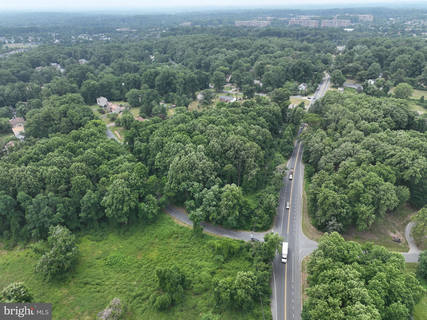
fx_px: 296
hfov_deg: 71.6
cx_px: 214
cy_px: 160
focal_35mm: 24
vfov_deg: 56.8
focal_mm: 12.29
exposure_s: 1/1250
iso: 100
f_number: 2.8
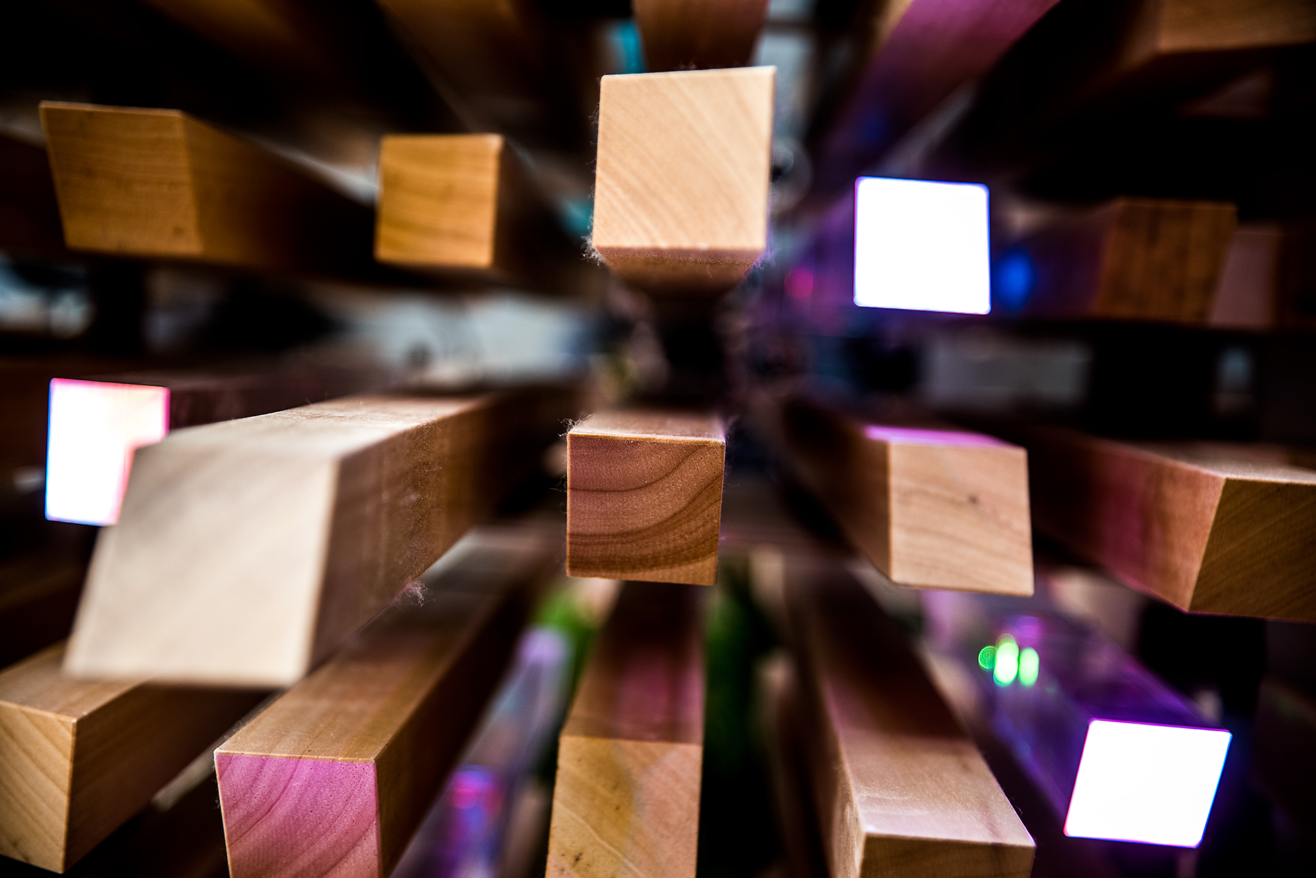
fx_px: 2998
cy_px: 439
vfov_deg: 16.7
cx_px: 658
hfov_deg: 24.8
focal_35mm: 82
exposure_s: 1/250
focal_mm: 82
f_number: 4
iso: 320
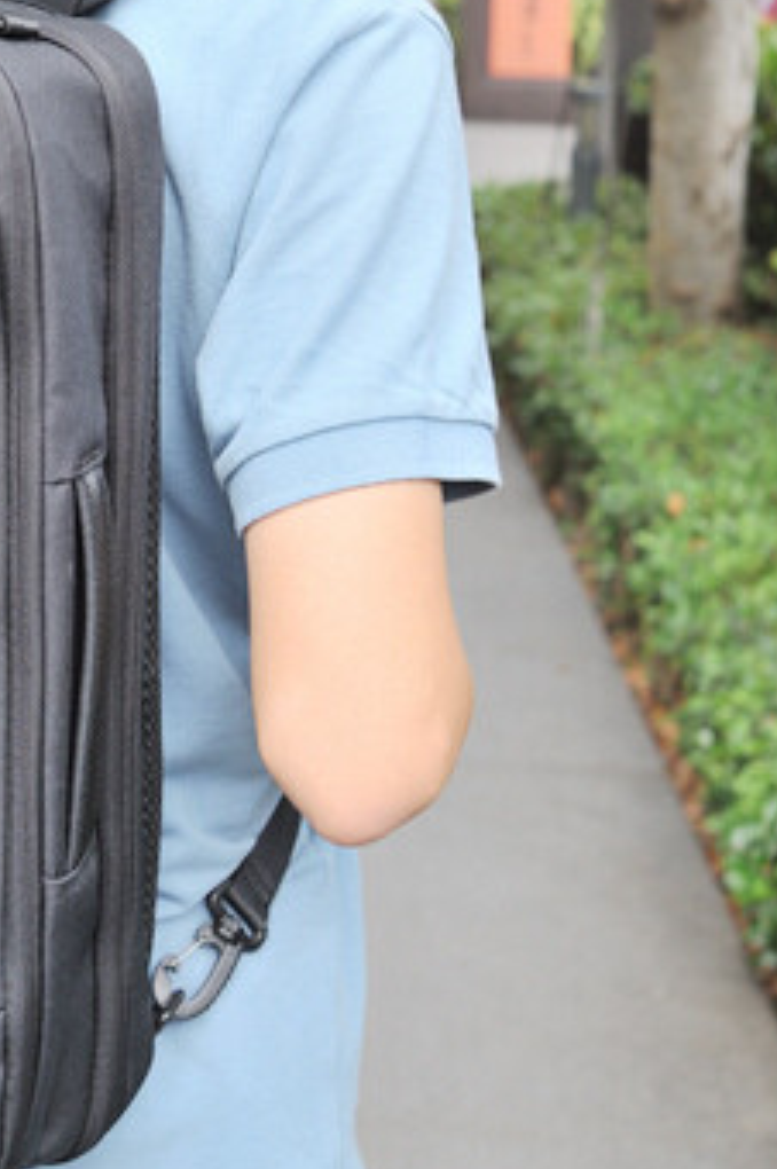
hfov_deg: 18.4
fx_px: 2336
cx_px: 2
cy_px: 272
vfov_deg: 27.6
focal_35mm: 72
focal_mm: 35
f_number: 5.6
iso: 200
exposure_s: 1/250
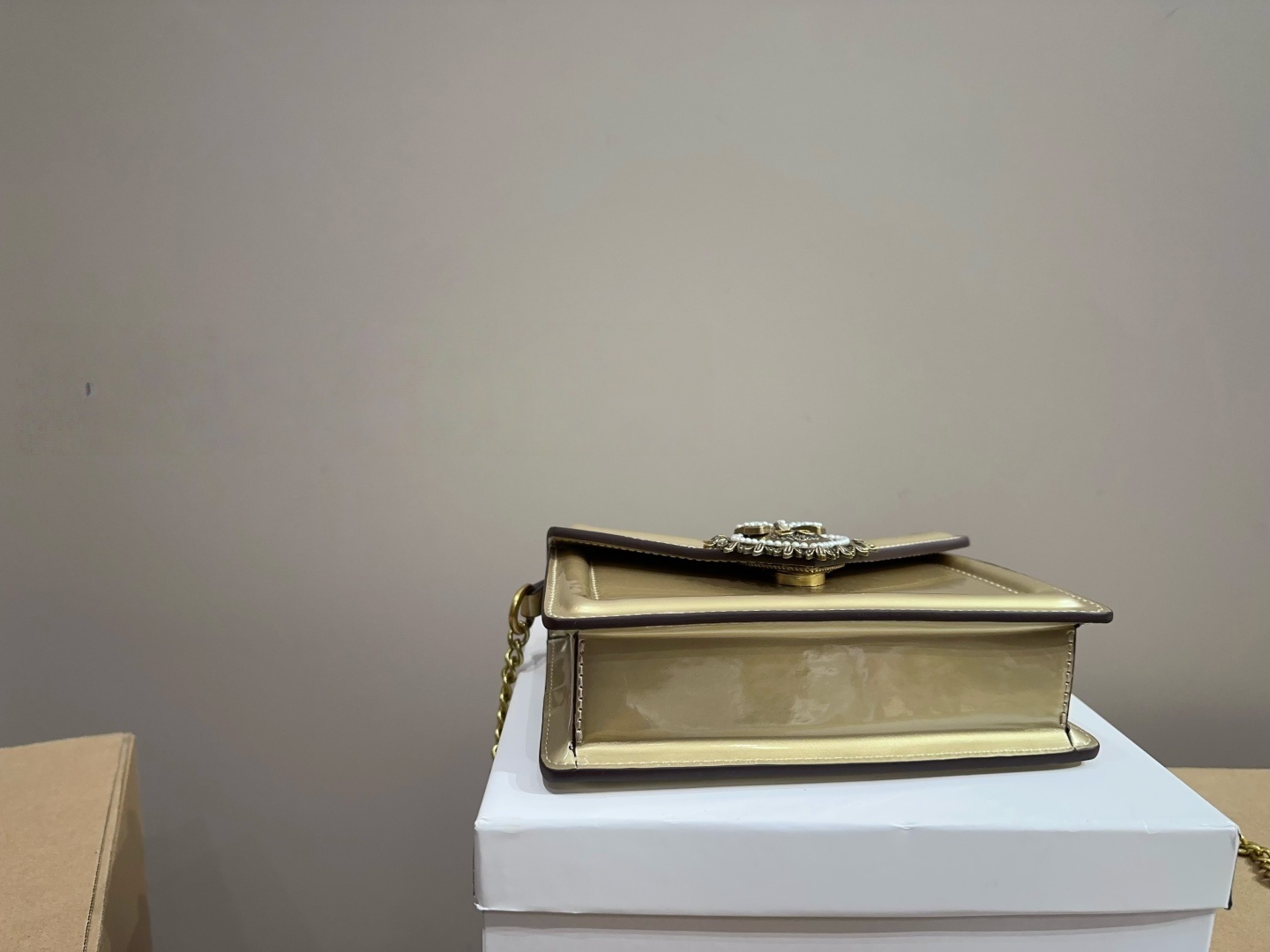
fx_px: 881
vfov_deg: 56.8
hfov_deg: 71.6
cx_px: 635
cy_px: 476
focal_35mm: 24
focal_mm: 6.86
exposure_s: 1/100
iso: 200
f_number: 1.78
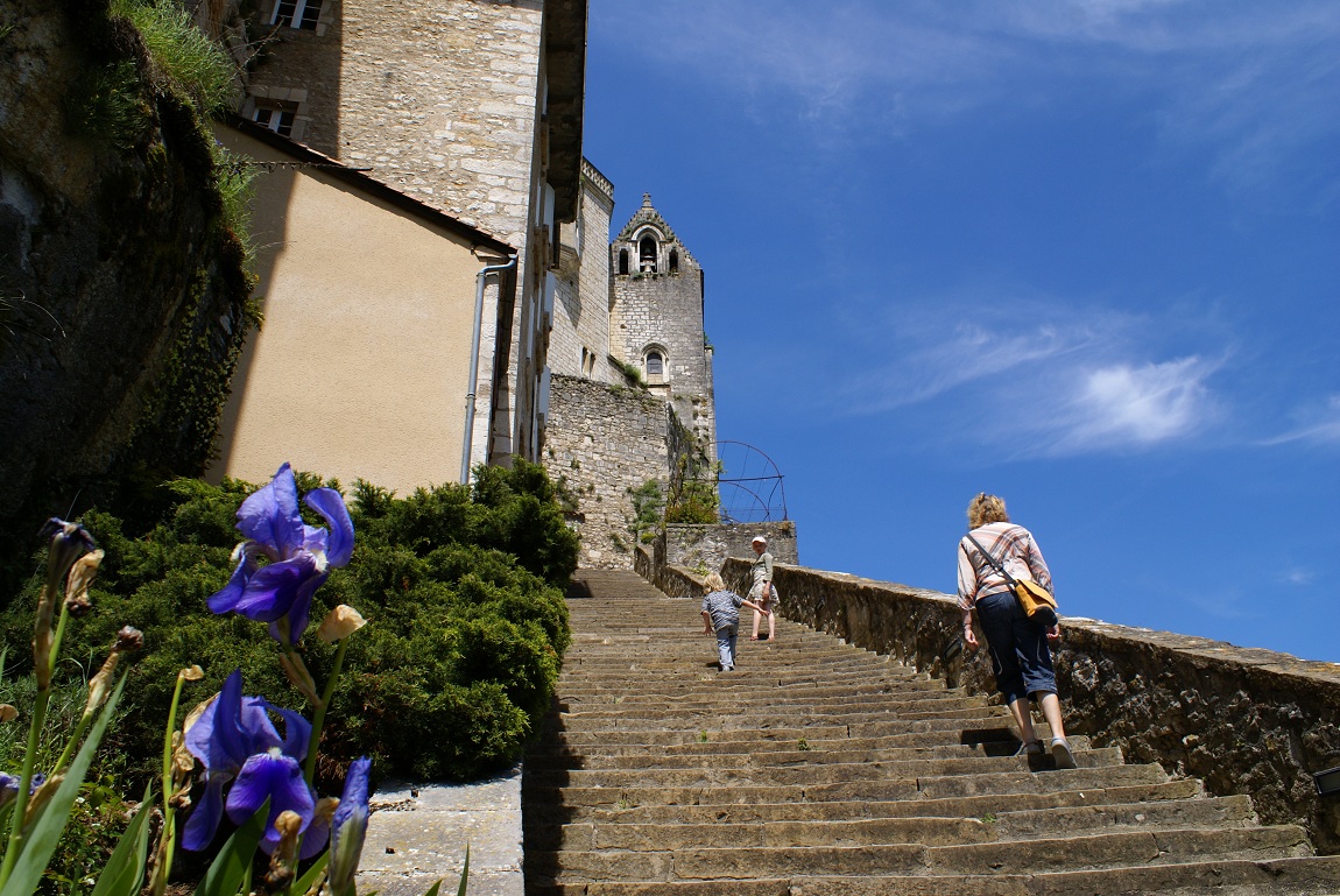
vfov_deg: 48.0
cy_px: 448
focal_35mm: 27
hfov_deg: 67.3
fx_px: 1006
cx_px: 670
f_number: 10
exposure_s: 1/160
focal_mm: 18
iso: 100
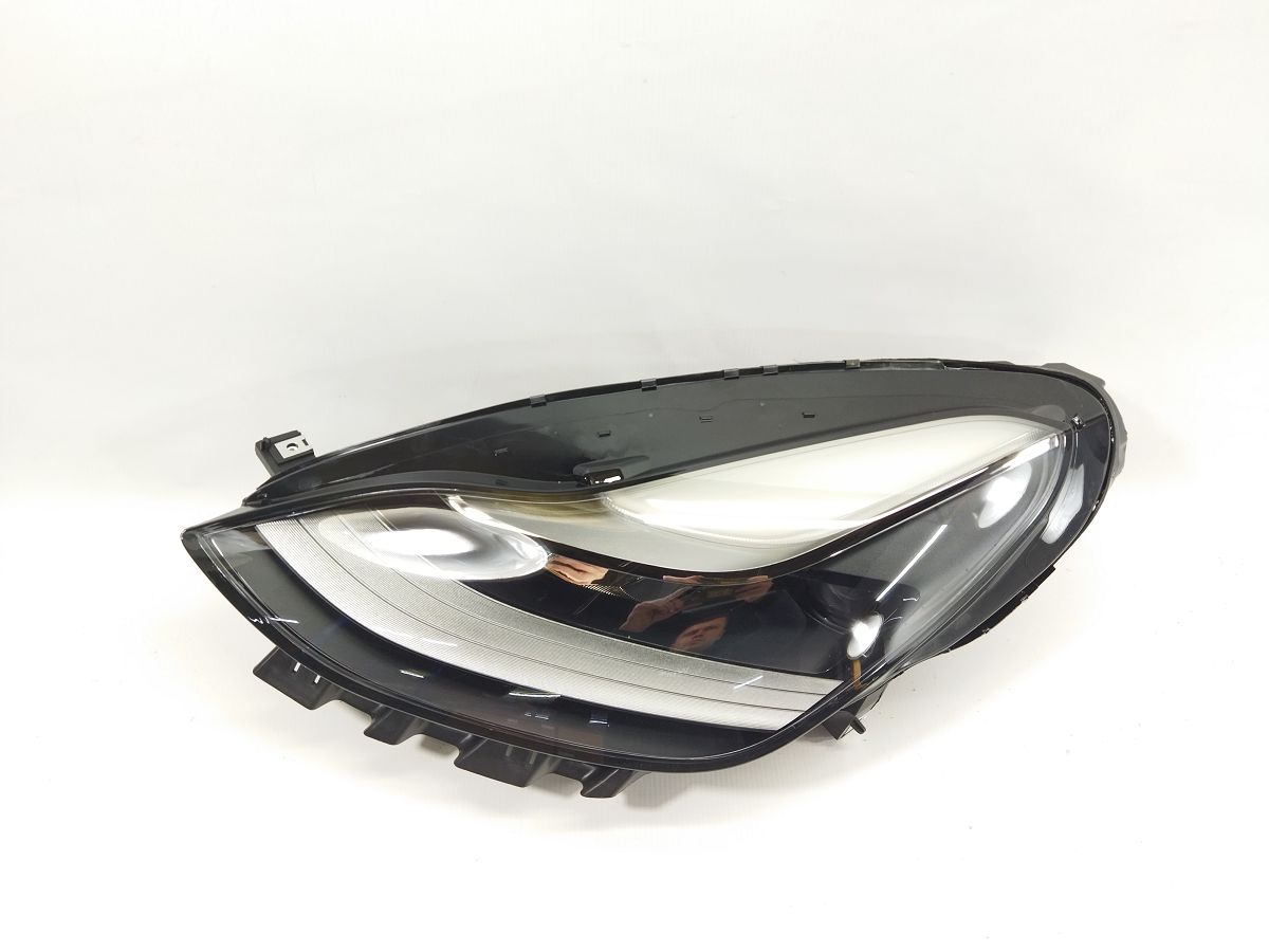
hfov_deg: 65.3
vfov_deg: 51.4
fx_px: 990
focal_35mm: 27
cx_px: 634
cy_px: 476
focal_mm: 4.71
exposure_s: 1/50
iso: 104
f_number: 1.79
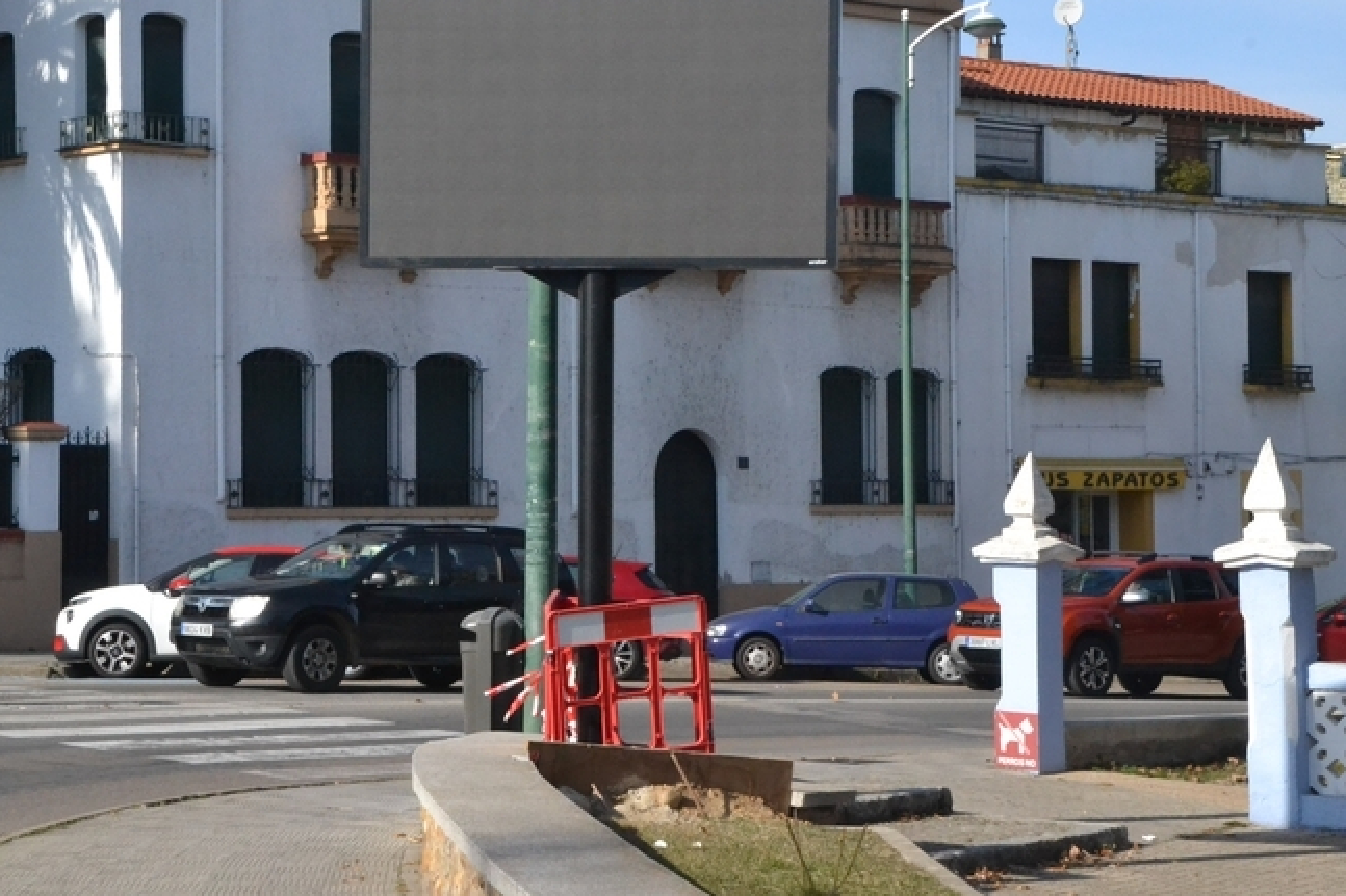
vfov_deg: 15.3
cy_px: 373
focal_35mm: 89
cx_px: 555
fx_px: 3327
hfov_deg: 22.8
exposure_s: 1/1250
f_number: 18
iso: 3200
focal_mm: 48
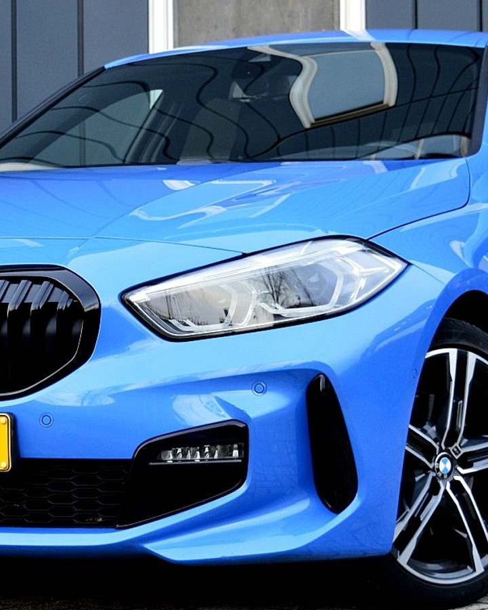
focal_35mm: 114
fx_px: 2058
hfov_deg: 13.5
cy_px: 309
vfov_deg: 16.9
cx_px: 185
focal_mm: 38
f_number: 5
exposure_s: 1/60
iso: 800
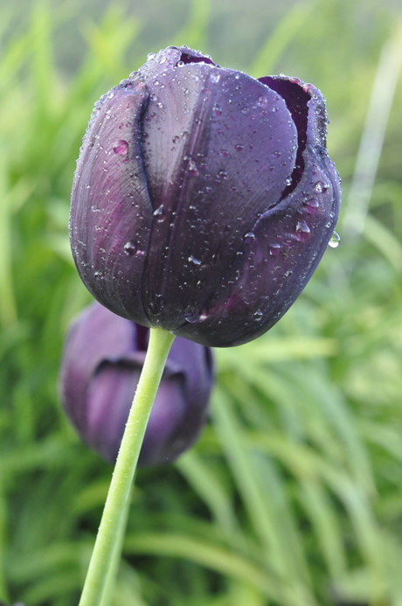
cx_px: 201
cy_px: 303
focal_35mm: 75
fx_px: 1260
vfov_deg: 27.0
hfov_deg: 18.1
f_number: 9
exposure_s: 1/125
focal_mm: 50
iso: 3200
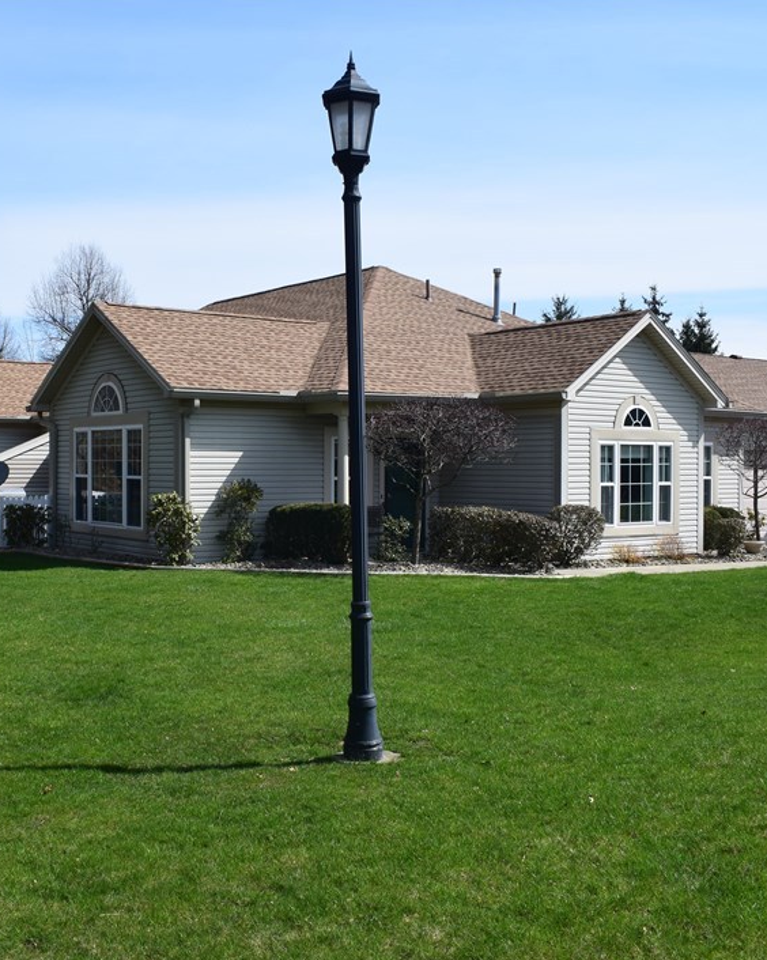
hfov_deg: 37.3
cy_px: 481
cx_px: 199
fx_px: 1108
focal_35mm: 39
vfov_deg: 46.9
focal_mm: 18
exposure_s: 1/400
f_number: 11
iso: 400
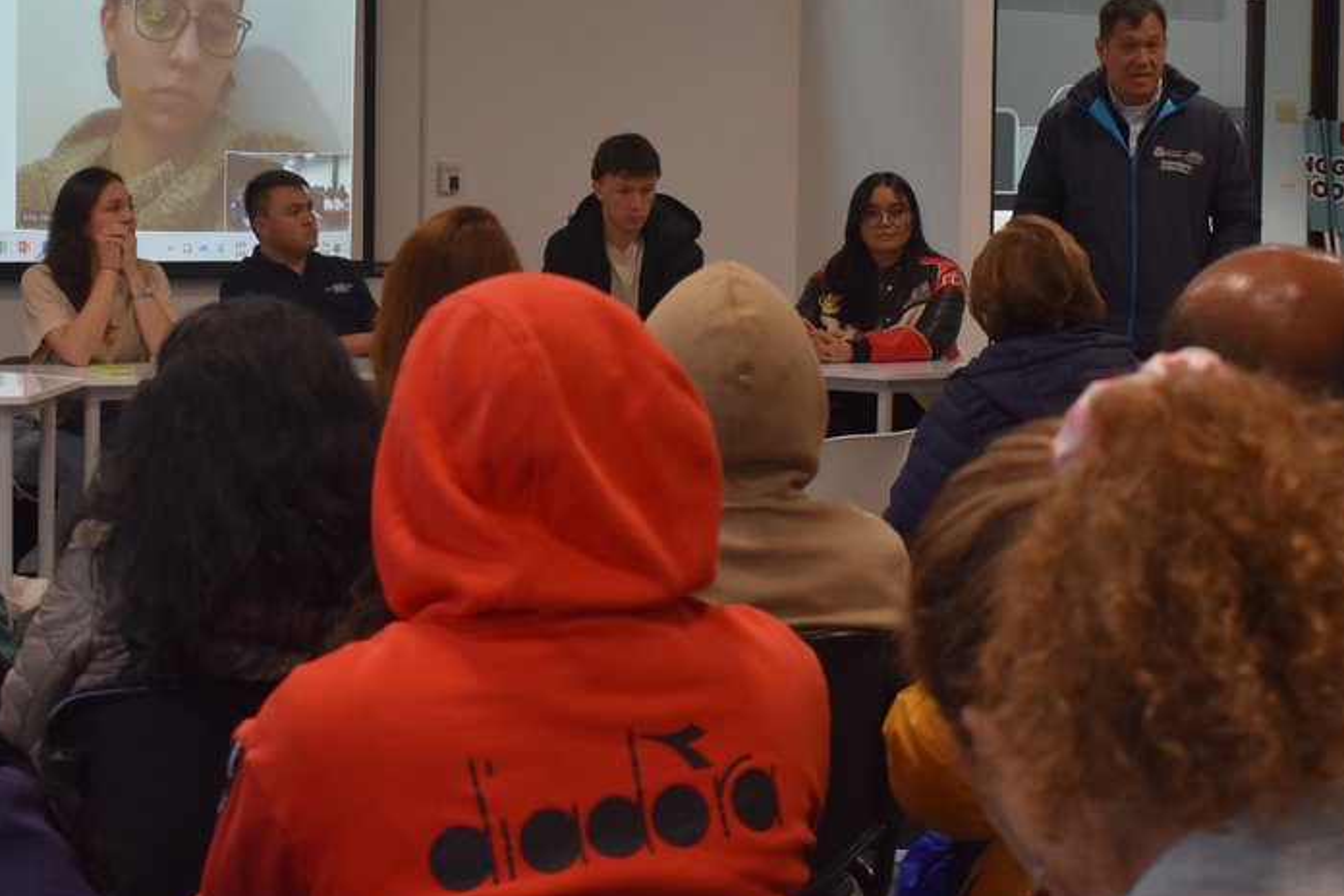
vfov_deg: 19.4
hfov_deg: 28.9
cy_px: 272
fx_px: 2608
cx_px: 585
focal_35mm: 70
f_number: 6.3
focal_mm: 27
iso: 800
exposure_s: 1/160
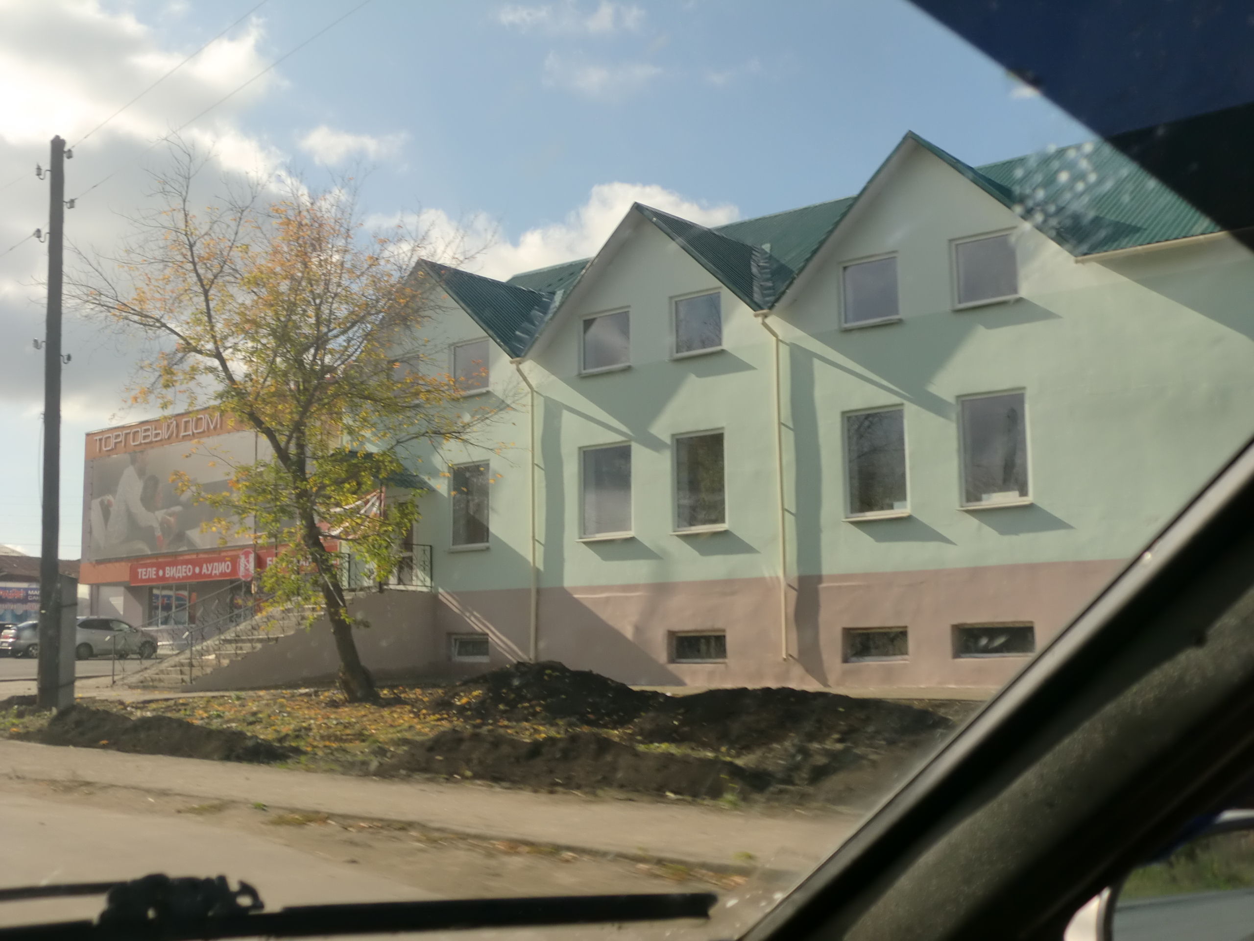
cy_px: 470
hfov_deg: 44.8
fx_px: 1521
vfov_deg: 34.3
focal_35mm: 42
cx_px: 627
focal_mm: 7.7
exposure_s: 1/160
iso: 64
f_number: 8.5
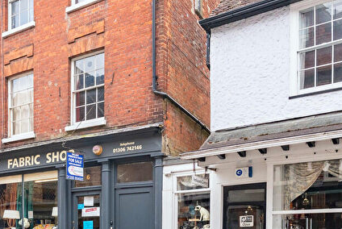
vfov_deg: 40.0
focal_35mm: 33
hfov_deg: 54.8
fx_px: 314
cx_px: 91
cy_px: 131
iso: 1000
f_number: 7.1
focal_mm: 20
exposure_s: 1/640
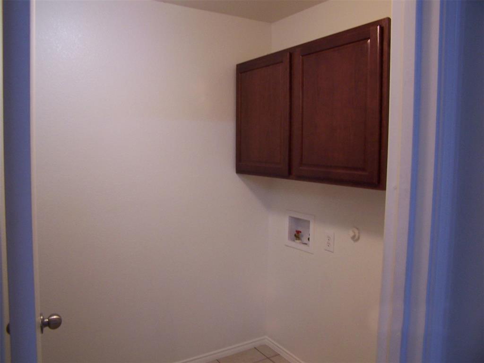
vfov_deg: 37.7
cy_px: 182
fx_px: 531
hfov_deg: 49.0
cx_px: 242
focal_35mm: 38
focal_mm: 6.3
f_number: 2.8
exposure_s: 1/20
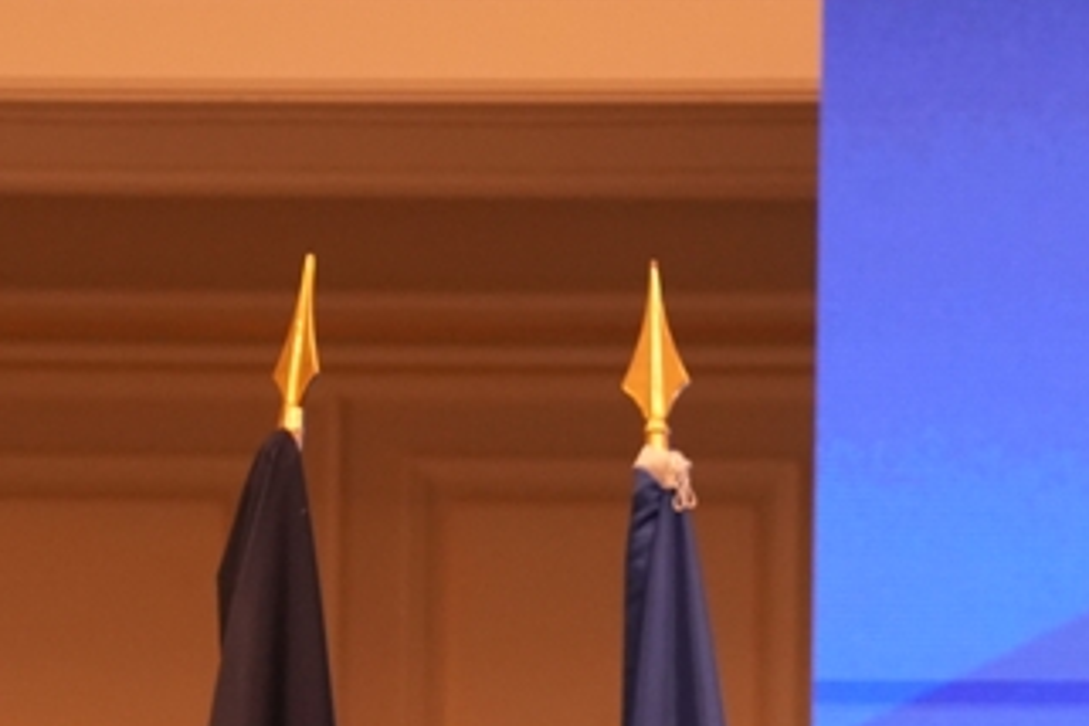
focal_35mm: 223
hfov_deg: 9.2
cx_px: 858
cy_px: 1108
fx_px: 6745
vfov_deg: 6.1
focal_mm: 70
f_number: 2.8
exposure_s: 1/125
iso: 3200
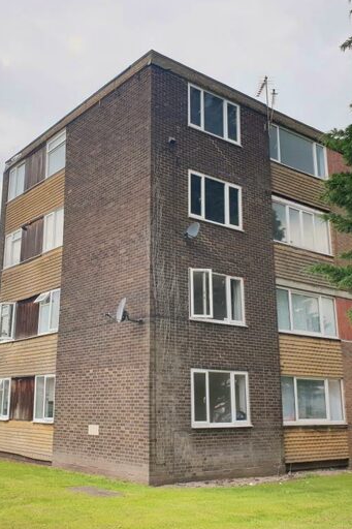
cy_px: 263
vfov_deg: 51.9
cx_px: 146
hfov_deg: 35.8
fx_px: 543
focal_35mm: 37
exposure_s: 1/1560
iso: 50
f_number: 2.4
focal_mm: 4.3
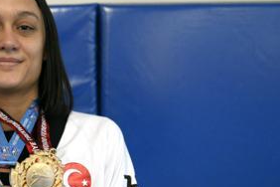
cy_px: 125
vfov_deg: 18.4
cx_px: 29
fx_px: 576
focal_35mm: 74
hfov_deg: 26.4
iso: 3600
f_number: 2.8
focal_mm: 34
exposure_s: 1/640
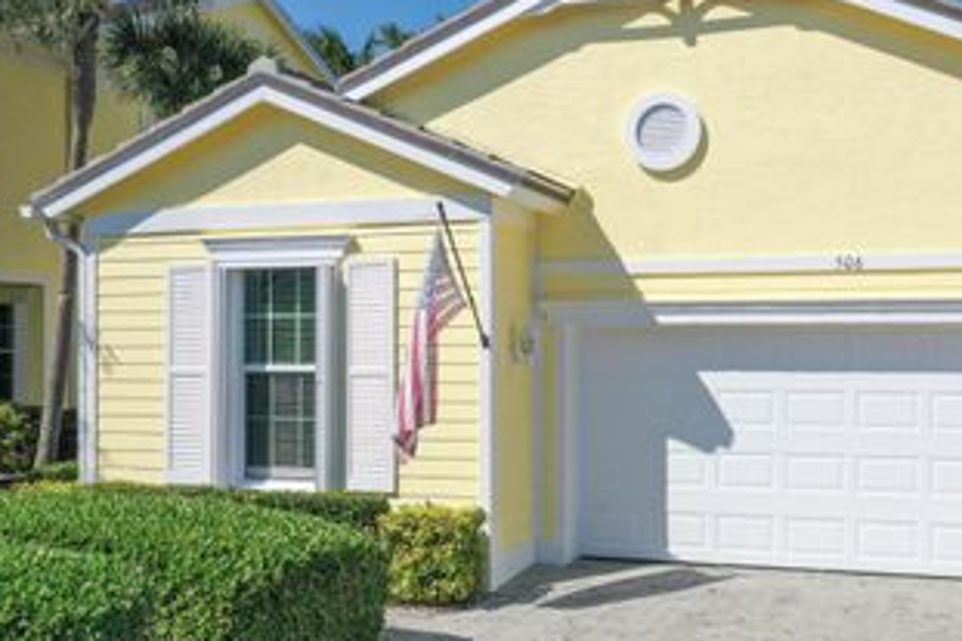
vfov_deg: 29.8
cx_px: 578
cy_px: 361
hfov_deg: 43.4
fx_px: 1202
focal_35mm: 45
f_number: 6.3
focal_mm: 10.26
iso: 100
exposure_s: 1/640
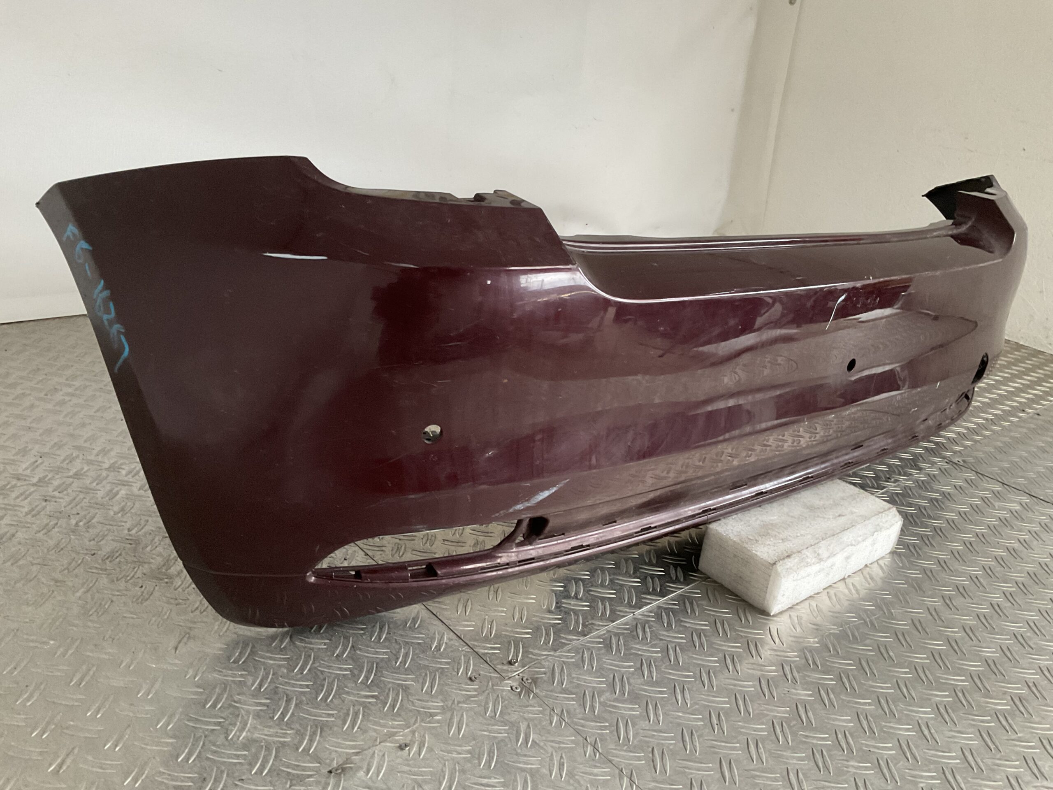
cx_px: 526
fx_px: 882
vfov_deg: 48.2
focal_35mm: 29
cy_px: 395
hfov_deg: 61.7
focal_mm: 3
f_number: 1.8
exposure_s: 1/60
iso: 200
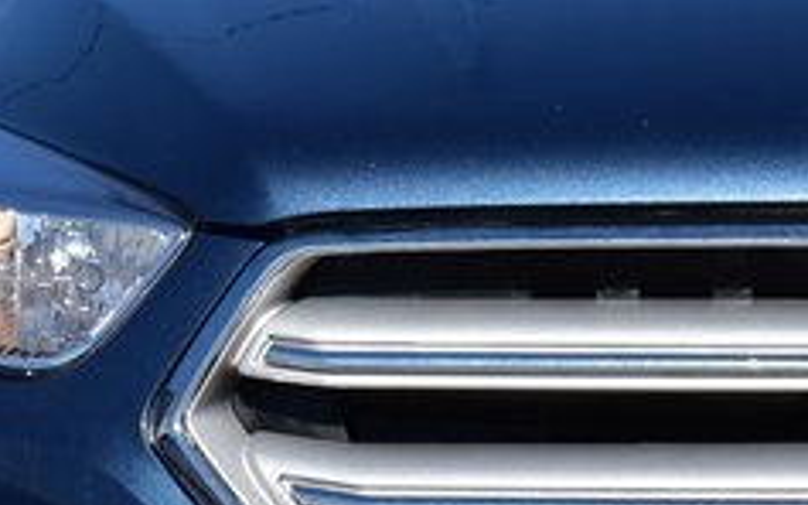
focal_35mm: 264
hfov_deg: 7.9
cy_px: 398
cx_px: 975
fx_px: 5812
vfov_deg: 5.0
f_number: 11
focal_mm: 40
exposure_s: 1/500
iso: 360
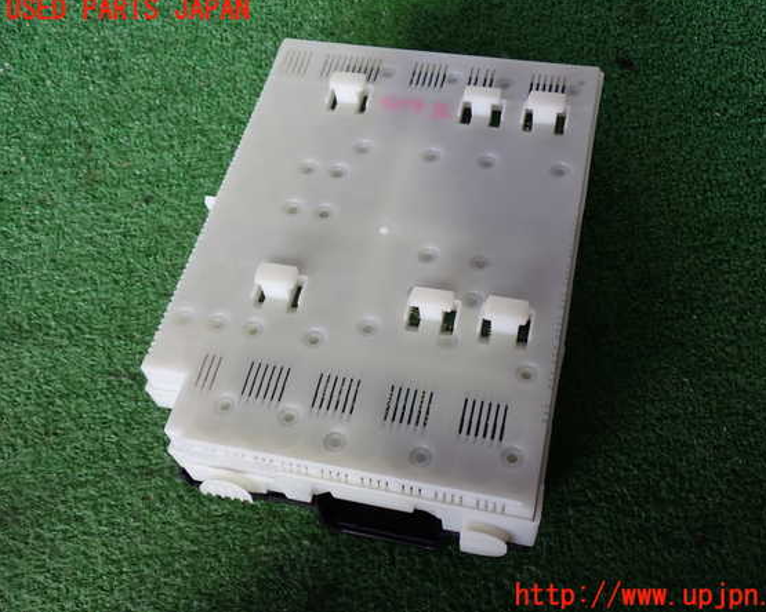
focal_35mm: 38
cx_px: 413
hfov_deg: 47.9
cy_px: 303
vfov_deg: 39.2
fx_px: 861
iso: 200
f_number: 2.5
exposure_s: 1/40
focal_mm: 6.37
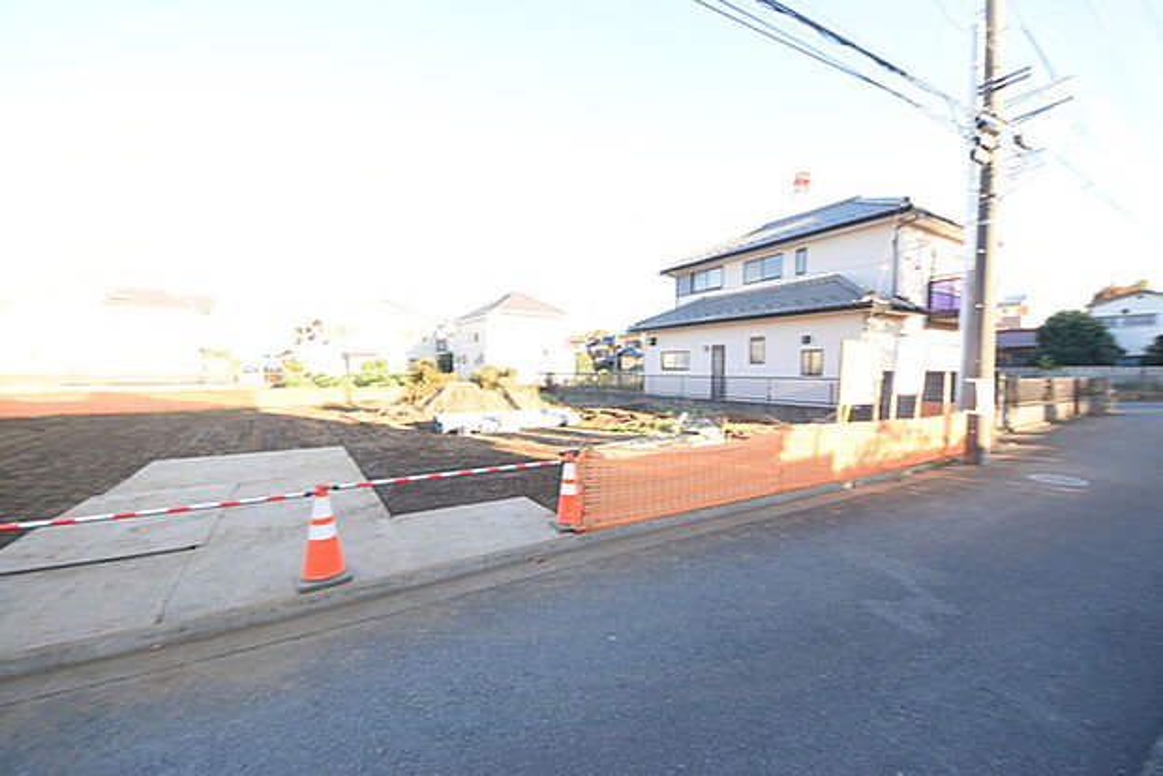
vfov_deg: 83.3
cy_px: 388
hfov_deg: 106.2
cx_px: 582
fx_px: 436
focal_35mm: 14
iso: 400
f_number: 6.3
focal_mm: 9
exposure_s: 1/160
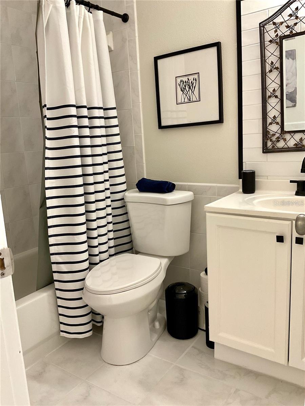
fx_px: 341
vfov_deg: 61.7
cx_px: 152
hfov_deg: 48.2
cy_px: 203
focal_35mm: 29
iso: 80
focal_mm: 3
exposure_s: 1/60
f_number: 1.8
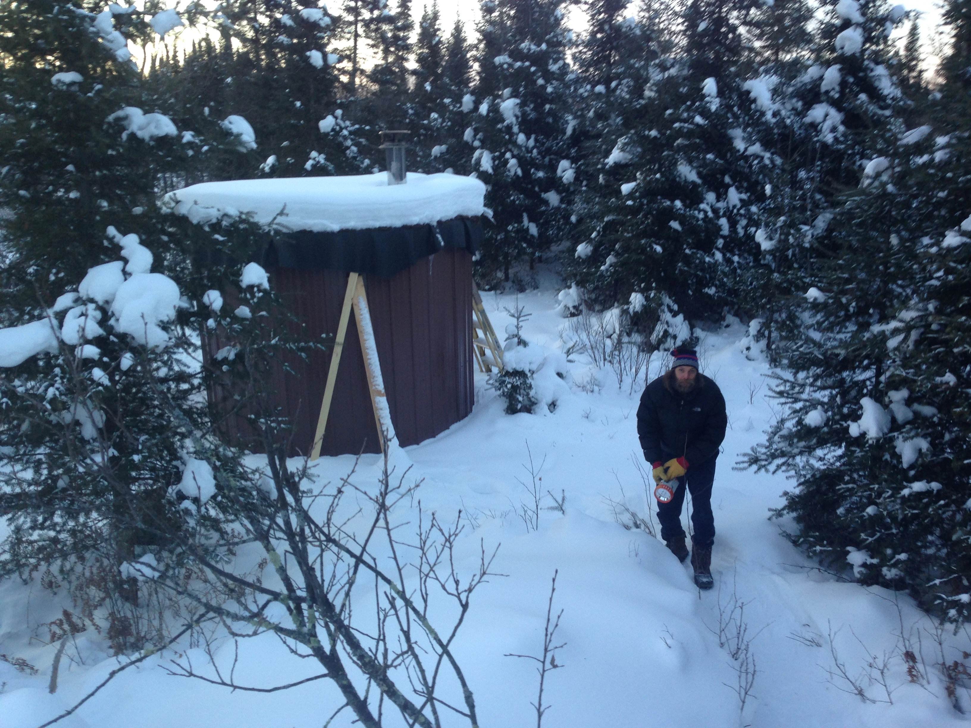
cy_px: 364
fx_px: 926
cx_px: 486
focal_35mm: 33
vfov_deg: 42.9
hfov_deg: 55.4
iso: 50
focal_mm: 4.12
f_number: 2.4
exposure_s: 1/40
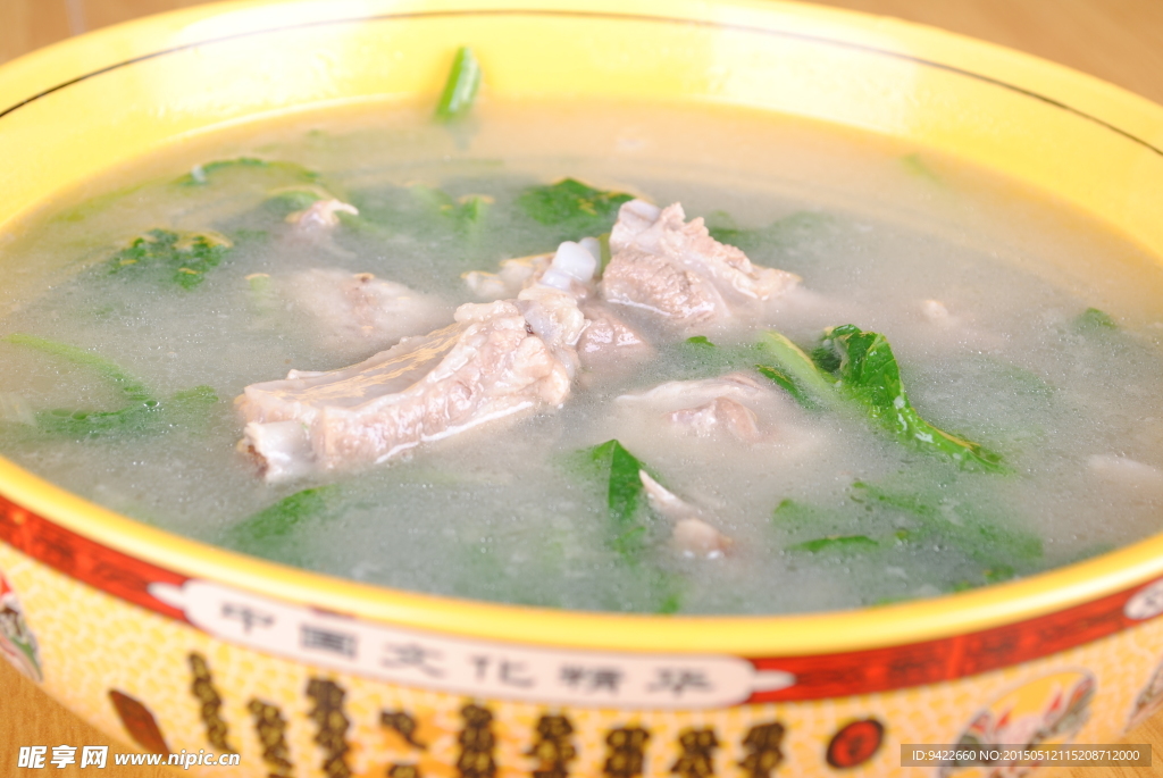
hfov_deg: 28.0
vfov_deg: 19.0
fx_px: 2328
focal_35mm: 72
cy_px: 389
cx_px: 582
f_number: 8
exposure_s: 1/125
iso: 100
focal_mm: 48
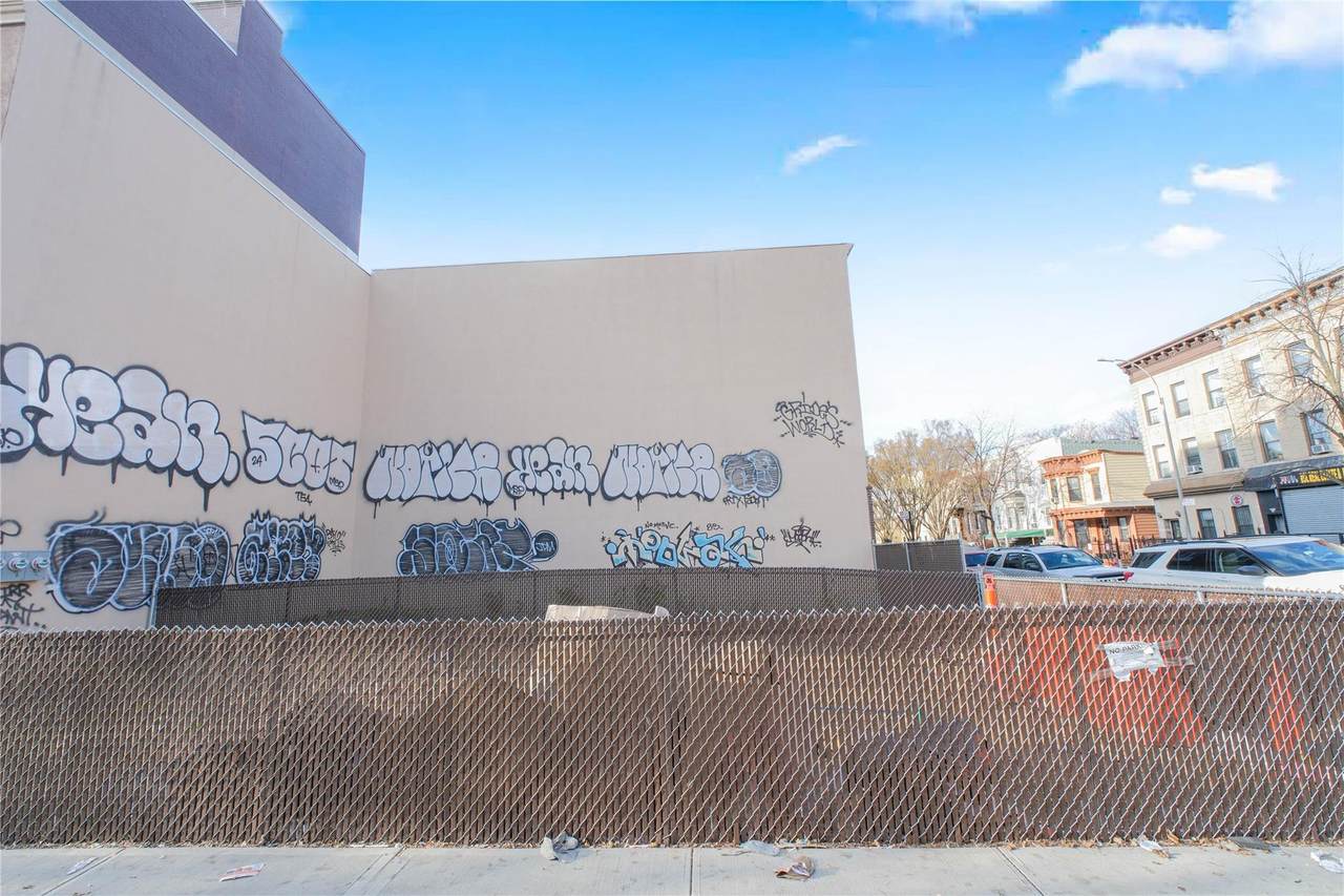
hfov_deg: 100.4
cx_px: 672
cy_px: 448
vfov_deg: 77.3
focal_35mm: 15
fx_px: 560
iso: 250
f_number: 10
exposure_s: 1/60
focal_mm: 10
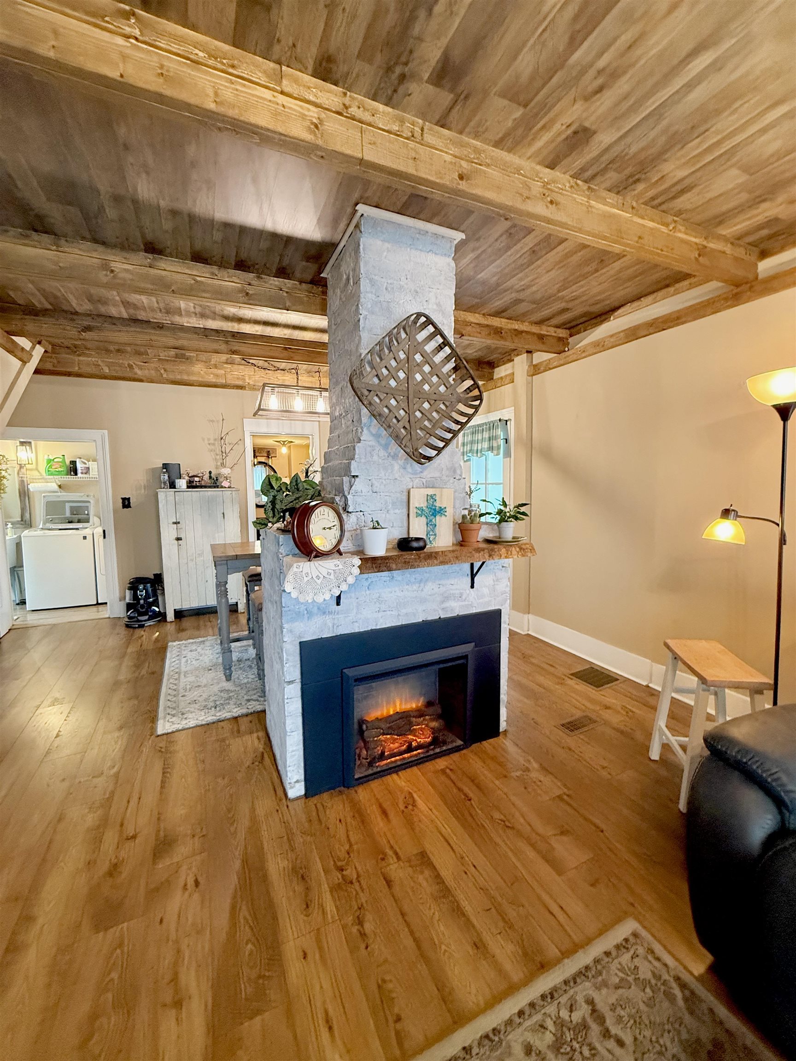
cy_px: 530
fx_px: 429
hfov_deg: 85.7
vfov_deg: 102.1
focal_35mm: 14
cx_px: 398
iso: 640
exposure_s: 1/60
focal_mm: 2.22
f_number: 2.2
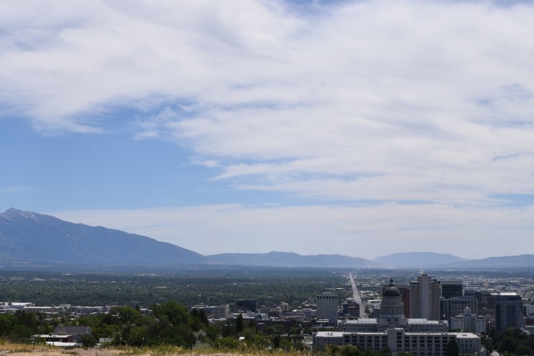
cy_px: 216
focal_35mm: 61
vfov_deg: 22.2
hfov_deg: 32.8
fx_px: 905
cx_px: 209
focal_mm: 30
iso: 200
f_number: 11
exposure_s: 1/500
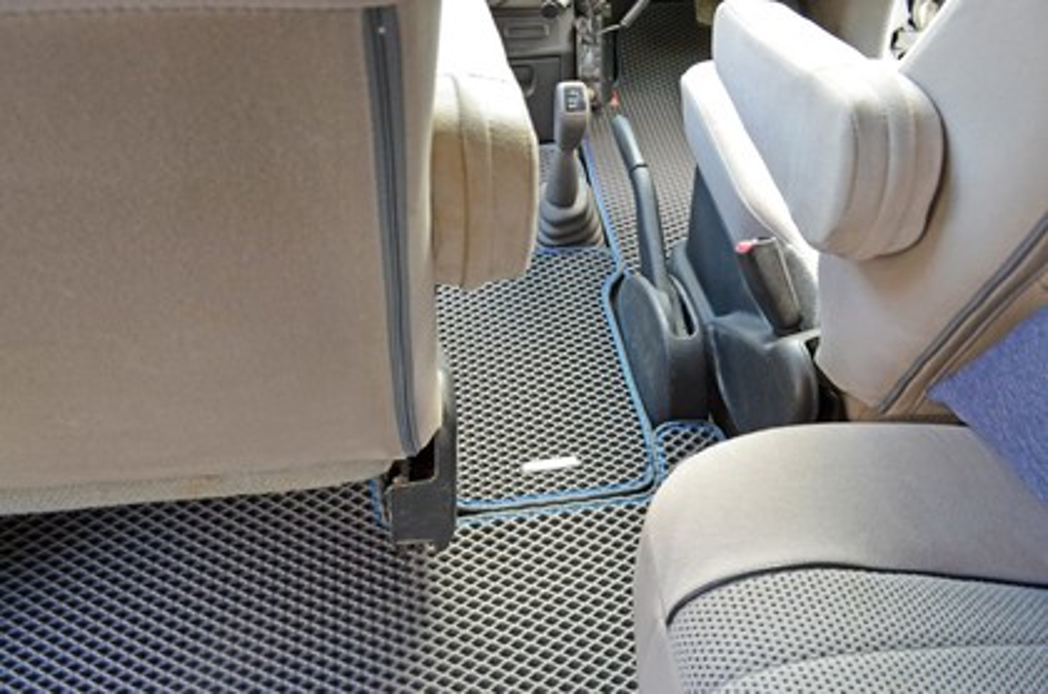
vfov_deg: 47.7
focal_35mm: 27
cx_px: 524
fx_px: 784
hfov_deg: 67.5
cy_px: 347
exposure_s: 1/20
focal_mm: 18
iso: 400
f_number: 8
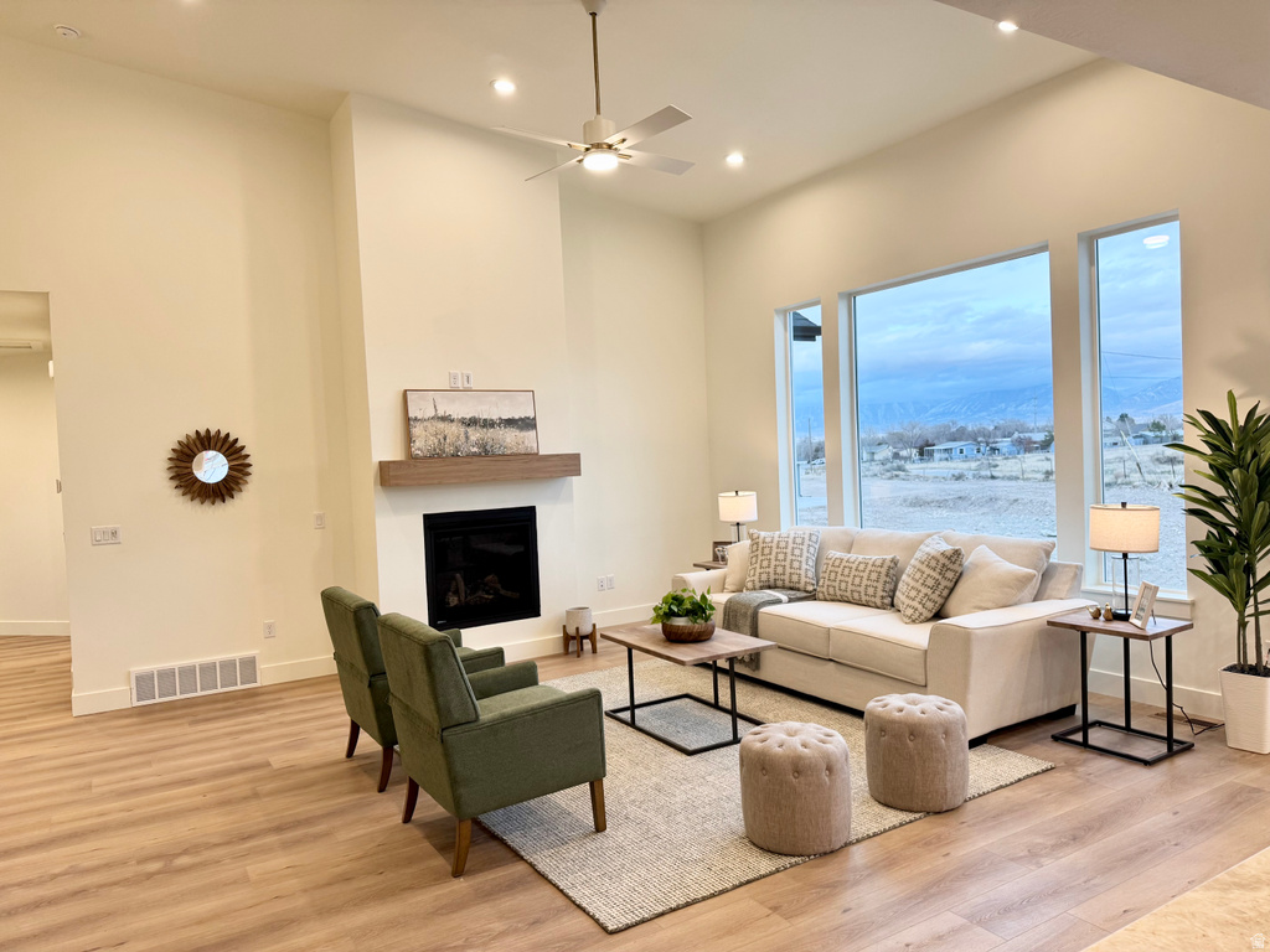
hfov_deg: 71.6
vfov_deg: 56.8
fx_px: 881
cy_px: 476
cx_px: 635
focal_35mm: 24
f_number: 1.78
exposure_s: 1/120
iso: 100
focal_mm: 6.76
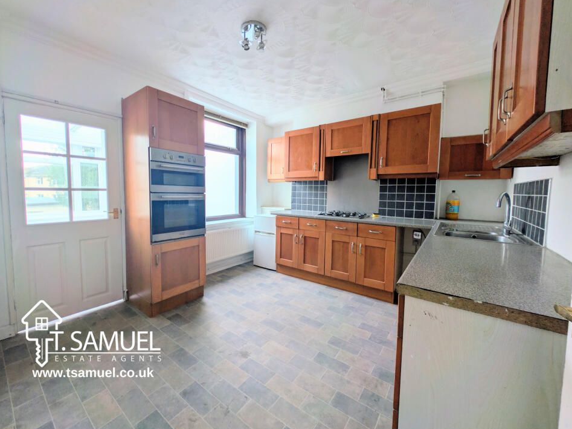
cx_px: 275
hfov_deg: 106.1
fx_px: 215
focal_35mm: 13
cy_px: 206
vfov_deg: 89.9
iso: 50
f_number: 1.95
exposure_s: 1/29
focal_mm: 2.23
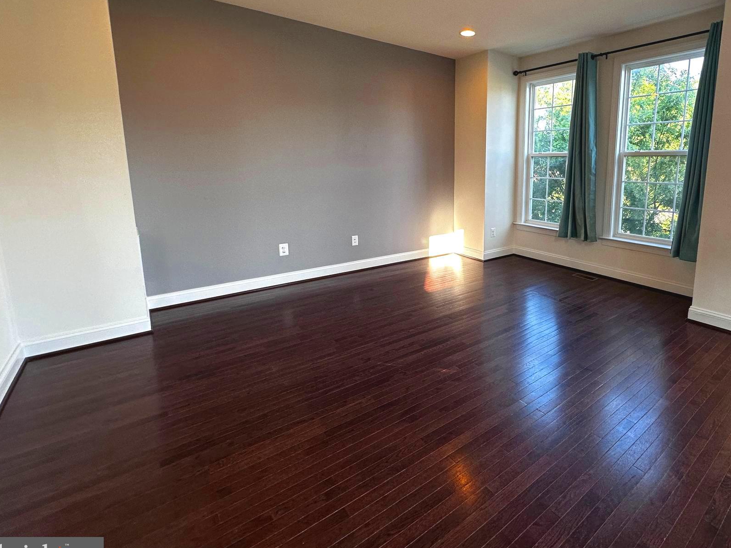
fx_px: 380
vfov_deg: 70.9
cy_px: 222
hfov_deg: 86.0
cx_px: 459
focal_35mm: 18
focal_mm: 2.22
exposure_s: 1/120
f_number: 2.2
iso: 125
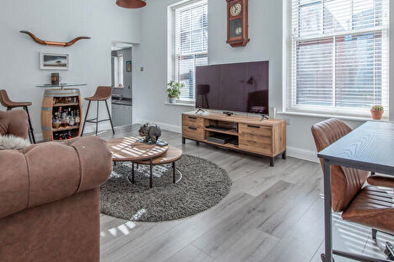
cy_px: 84
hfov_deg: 80.4
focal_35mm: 21
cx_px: 159
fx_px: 230
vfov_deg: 57.9
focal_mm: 14
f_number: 8
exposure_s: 1/30
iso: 100
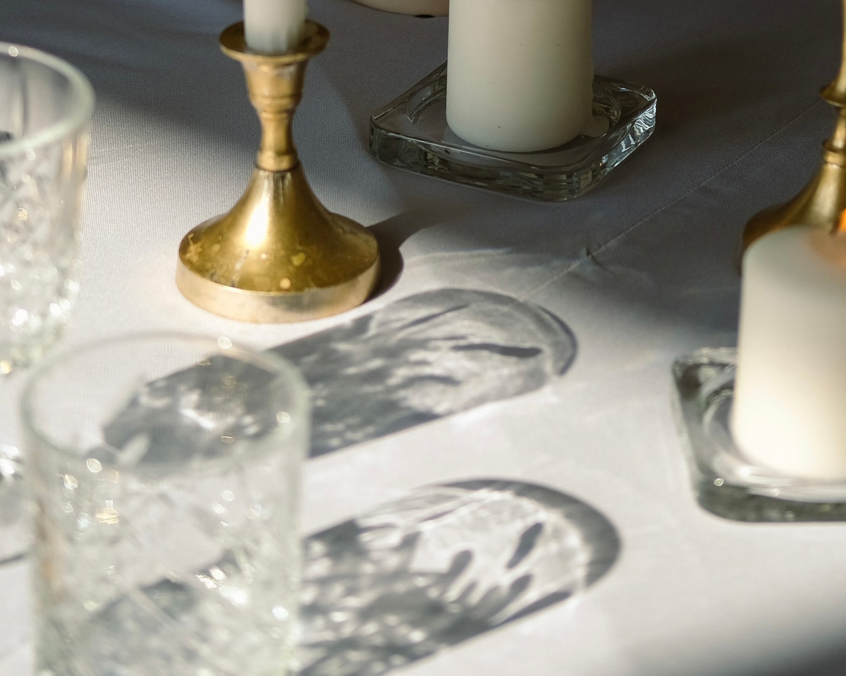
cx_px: 424
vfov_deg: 12.4
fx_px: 3054
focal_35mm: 122
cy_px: -110
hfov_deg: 15.8
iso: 160
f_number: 2
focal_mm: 35
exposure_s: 1/2400
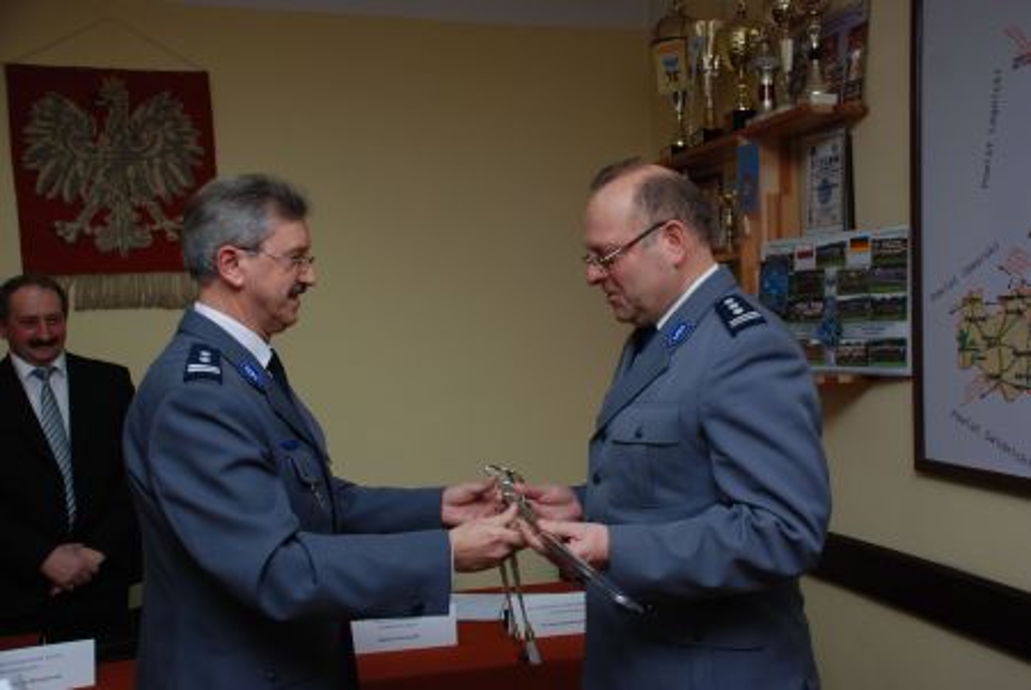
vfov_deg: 34.3
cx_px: 516
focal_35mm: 39
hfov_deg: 49.5
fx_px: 1118
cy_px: 345
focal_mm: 26
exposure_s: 1/60
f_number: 4
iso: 200
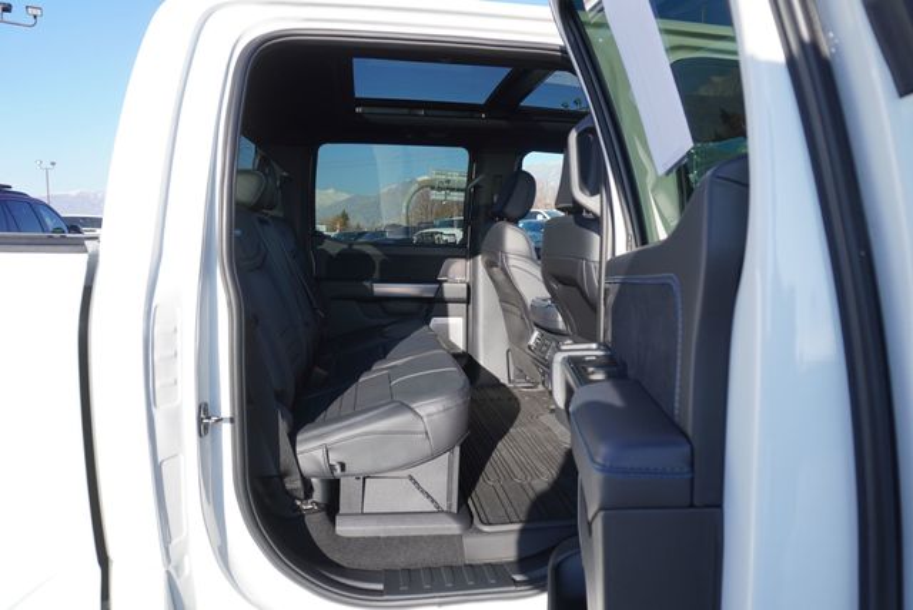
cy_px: 305
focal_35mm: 24
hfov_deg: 73.7
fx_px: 609
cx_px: 456
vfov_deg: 53.2
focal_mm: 16
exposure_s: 1/160
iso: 100
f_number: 6.3
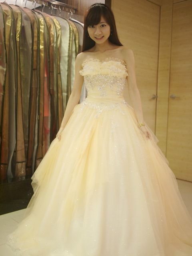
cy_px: 128
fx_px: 296
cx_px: 96
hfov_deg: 36.0
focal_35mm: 40
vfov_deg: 46.8
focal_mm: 20
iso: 125
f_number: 1.7
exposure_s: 1/60
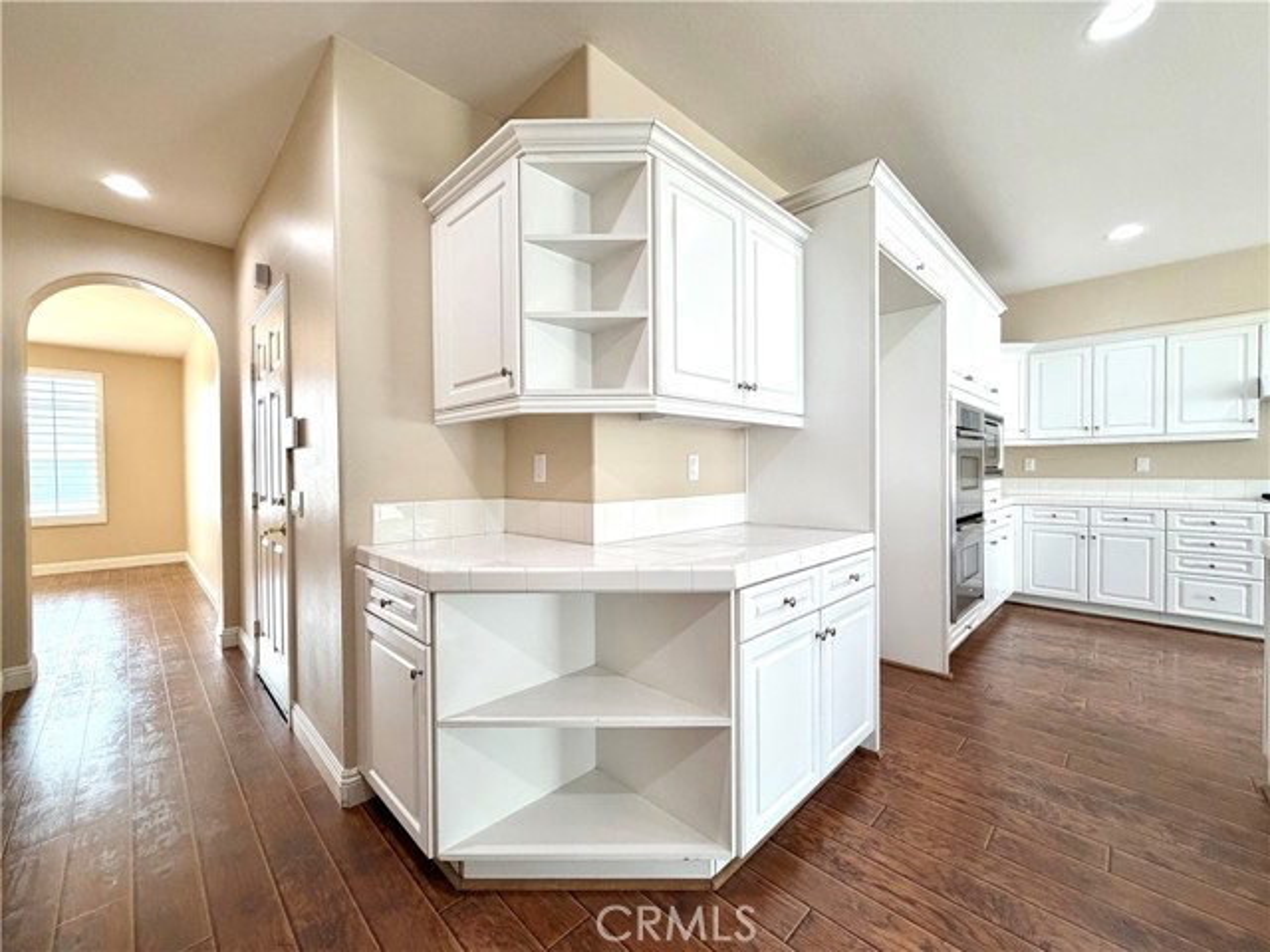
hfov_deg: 102.1
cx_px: 635
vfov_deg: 85.7
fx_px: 514
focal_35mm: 14
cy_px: 476
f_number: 2.2
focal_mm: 2.22
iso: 250
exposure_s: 1/120
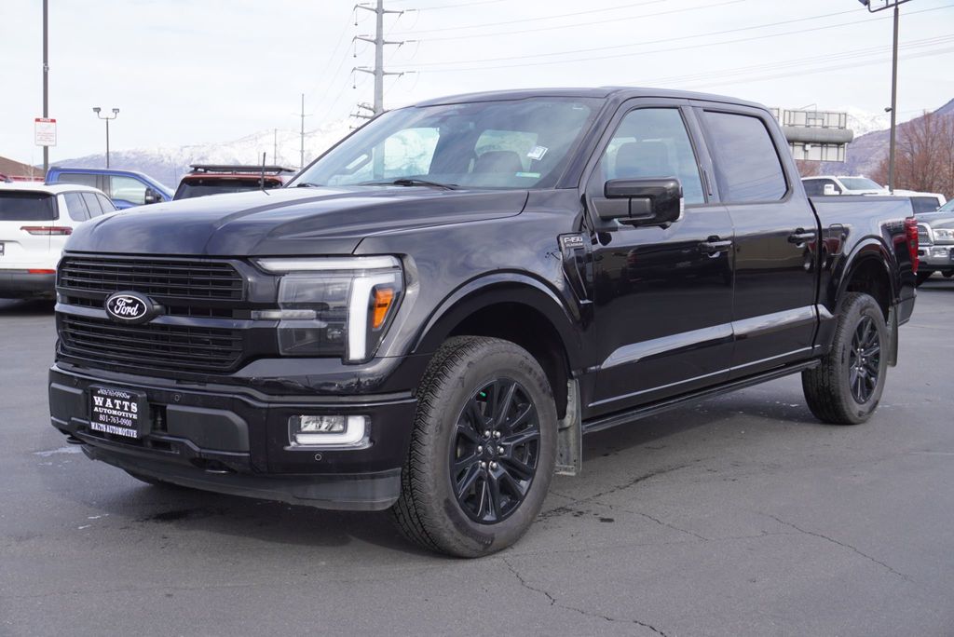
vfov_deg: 30.9
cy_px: 318
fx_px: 1153
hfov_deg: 44.9
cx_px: 477
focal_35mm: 44
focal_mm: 29
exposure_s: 1/125
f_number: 7.1
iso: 100
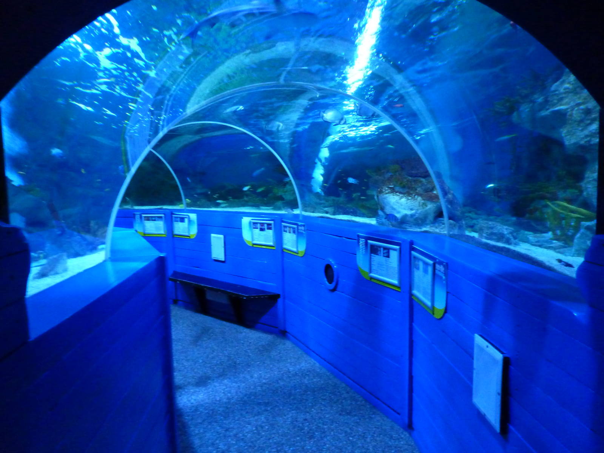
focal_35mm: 25
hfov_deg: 69.4
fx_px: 436
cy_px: 226
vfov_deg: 54.9
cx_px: 302
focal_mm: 4.1
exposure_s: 1/13
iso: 800
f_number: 3.3
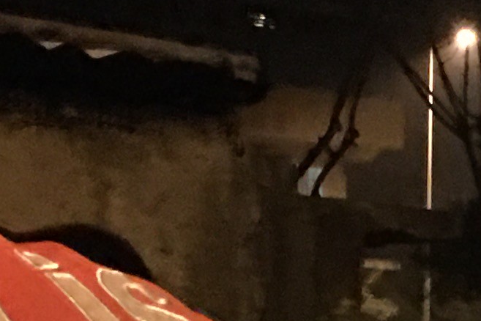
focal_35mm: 185
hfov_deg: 10.8
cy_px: 680
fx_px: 2472
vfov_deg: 7.1
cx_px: 632
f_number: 2.2
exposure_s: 1/4
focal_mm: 4.15
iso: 320
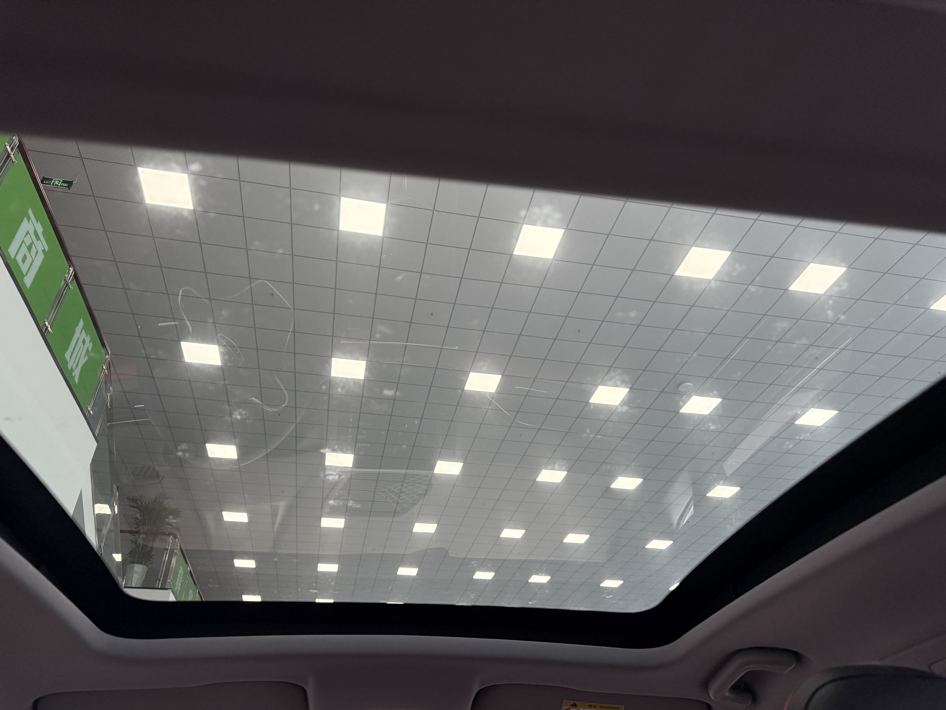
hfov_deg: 71.6
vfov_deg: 56.8
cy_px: 355
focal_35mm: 24
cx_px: 473
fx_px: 656
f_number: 1.78
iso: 320
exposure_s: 1/60
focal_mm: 6.76
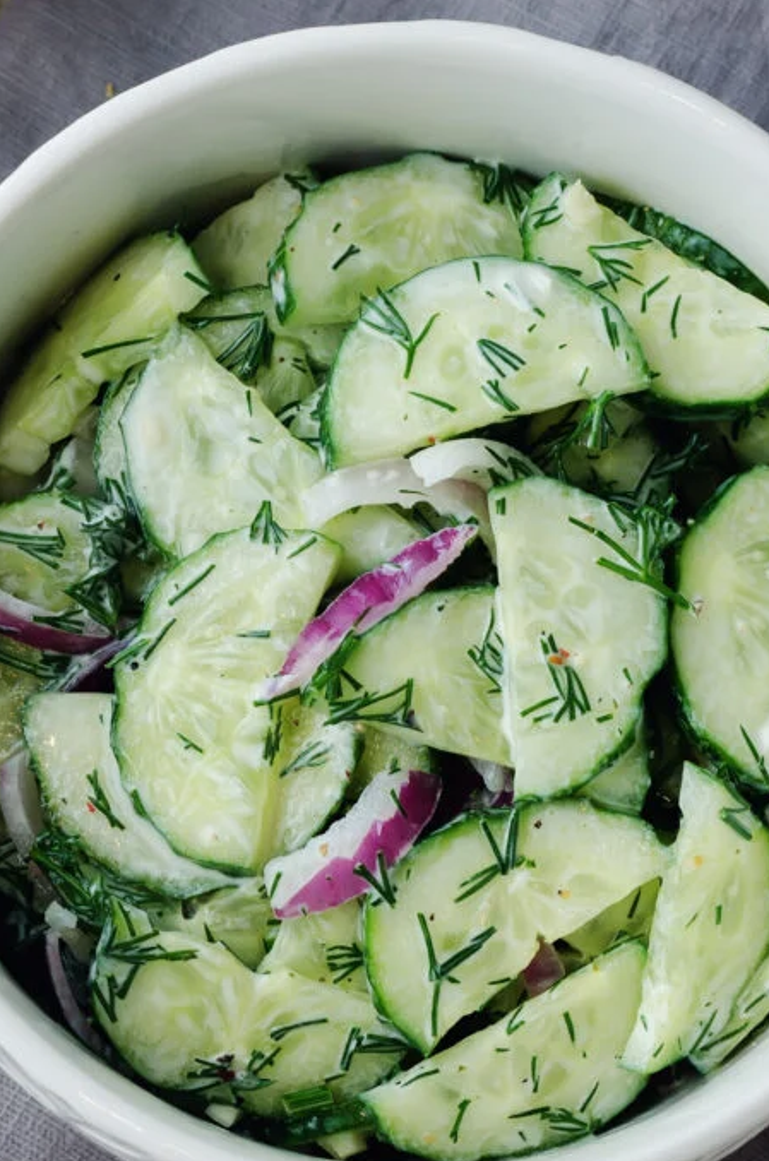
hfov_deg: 6.9
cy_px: 164
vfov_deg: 10.3
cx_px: 319
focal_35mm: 199
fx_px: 6405
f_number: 5.6
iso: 100
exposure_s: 1/30
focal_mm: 50
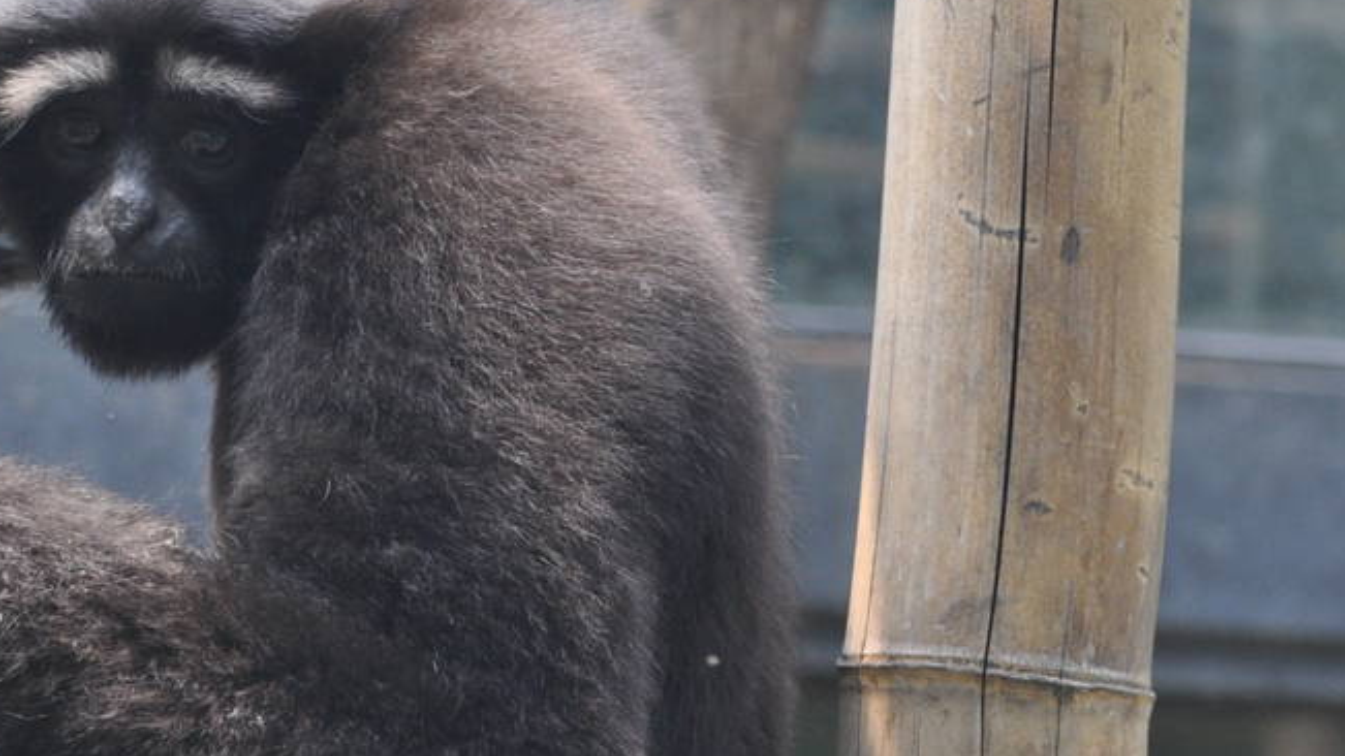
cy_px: 422
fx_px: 9628
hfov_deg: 8.0
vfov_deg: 4.5
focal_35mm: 270
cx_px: 167
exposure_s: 1/250
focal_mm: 70
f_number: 4.5
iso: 640
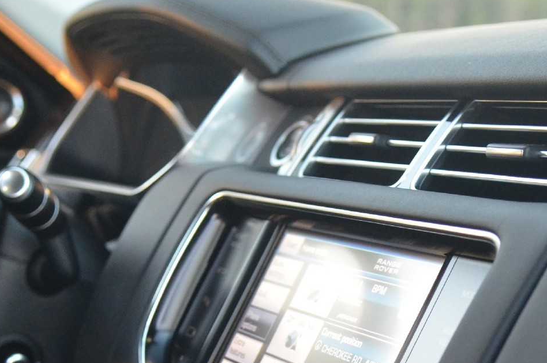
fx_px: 1319
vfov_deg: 15.3
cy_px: 388
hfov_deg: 23.4
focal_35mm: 87
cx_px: 308
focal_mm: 22
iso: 1600
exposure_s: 1/60
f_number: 2.8
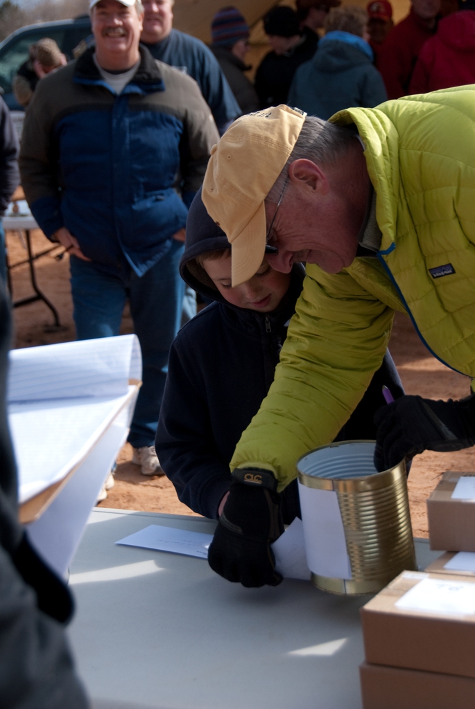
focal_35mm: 78
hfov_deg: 17.5
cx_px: 238
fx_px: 1540
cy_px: 354
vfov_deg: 26.0
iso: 200
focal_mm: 52
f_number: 4.8
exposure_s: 1/640
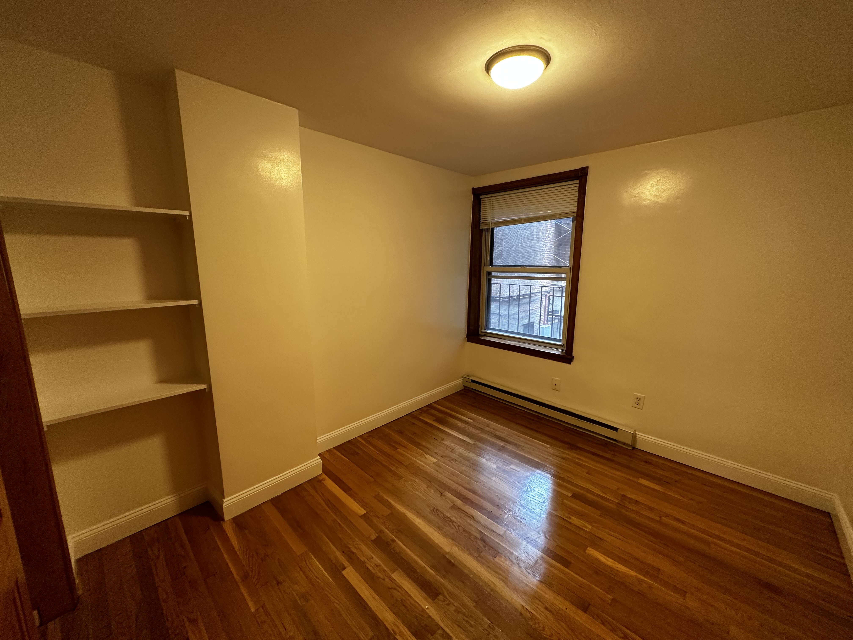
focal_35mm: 14
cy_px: 320
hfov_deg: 102.1
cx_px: 426
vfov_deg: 85.7
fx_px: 345
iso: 250
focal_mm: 2.22
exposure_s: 1/60
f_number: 2.2
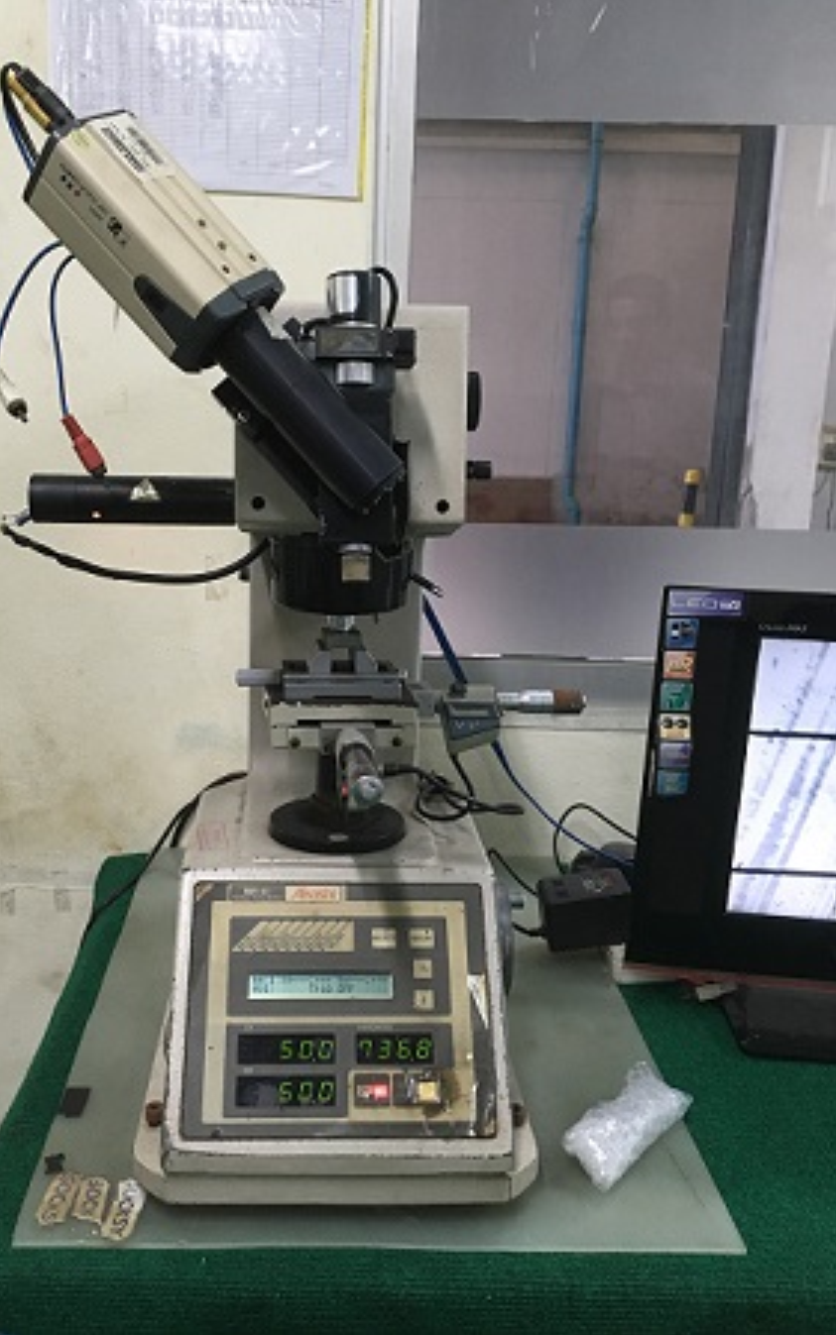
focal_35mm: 31
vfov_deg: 61.2
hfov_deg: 40.5
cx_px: 347
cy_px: 668
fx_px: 1129
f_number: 2.2
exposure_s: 1/33
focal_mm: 4.15
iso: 160
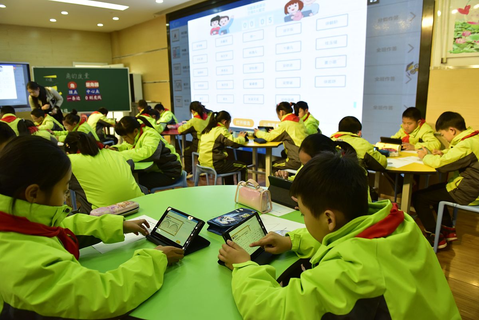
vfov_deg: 53.2
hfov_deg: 73.7
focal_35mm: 24
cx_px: 240
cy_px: 160
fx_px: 319
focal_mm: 24
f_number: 4
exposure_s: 1/125
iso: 1250
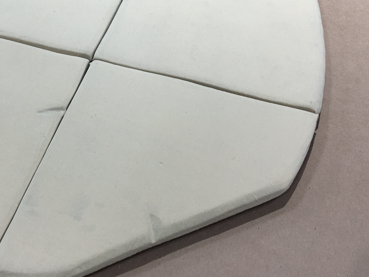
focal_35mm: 58
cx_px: 123
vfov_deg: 24.8
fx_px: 618
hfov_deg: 33.0
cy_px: 52
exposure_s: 1/60
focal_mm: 4.15
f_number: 2.2
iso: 25
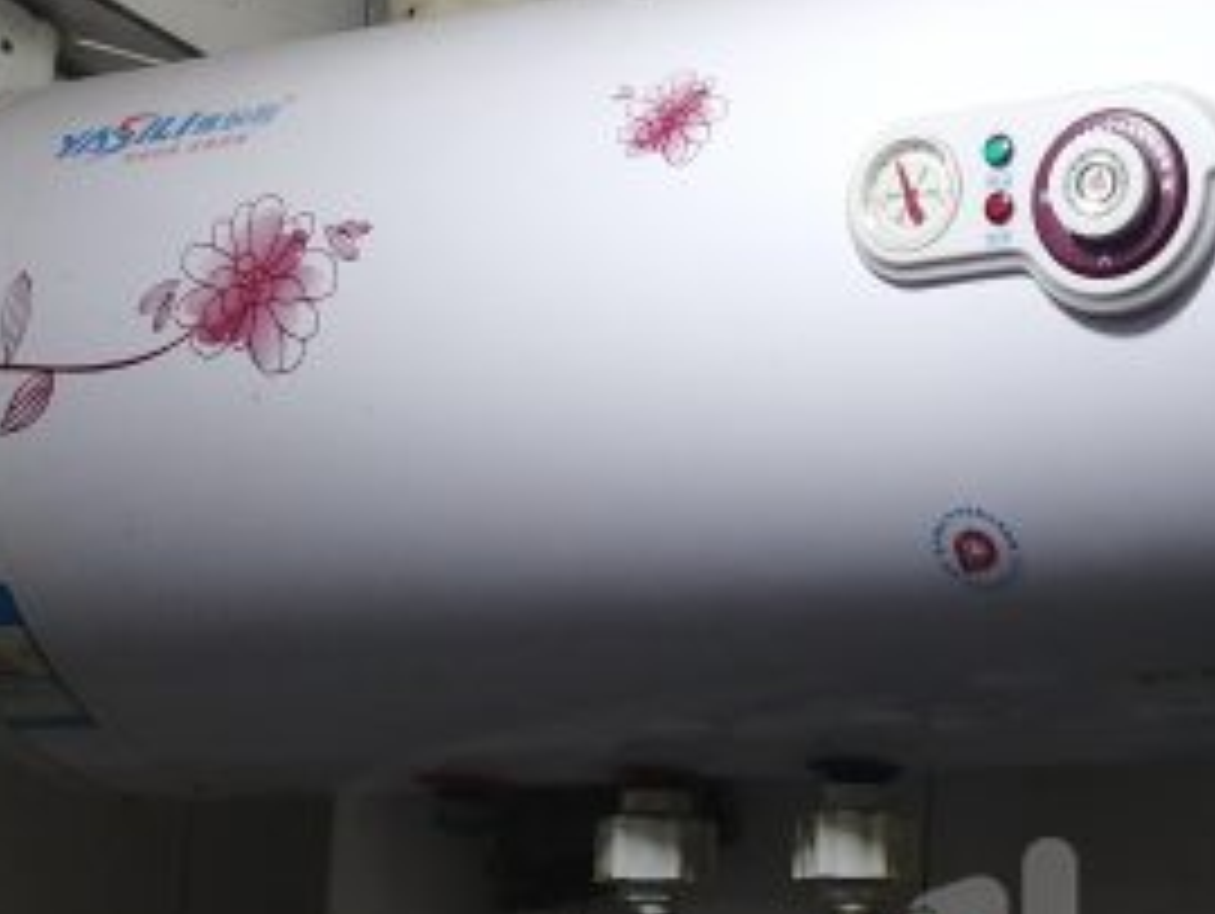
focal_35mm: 77
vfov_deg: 18.5
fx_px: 2705
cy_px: 964
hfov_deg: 24.1
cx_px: 1238
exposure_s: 1/50
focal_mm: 3.64
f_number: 1.8
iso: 80
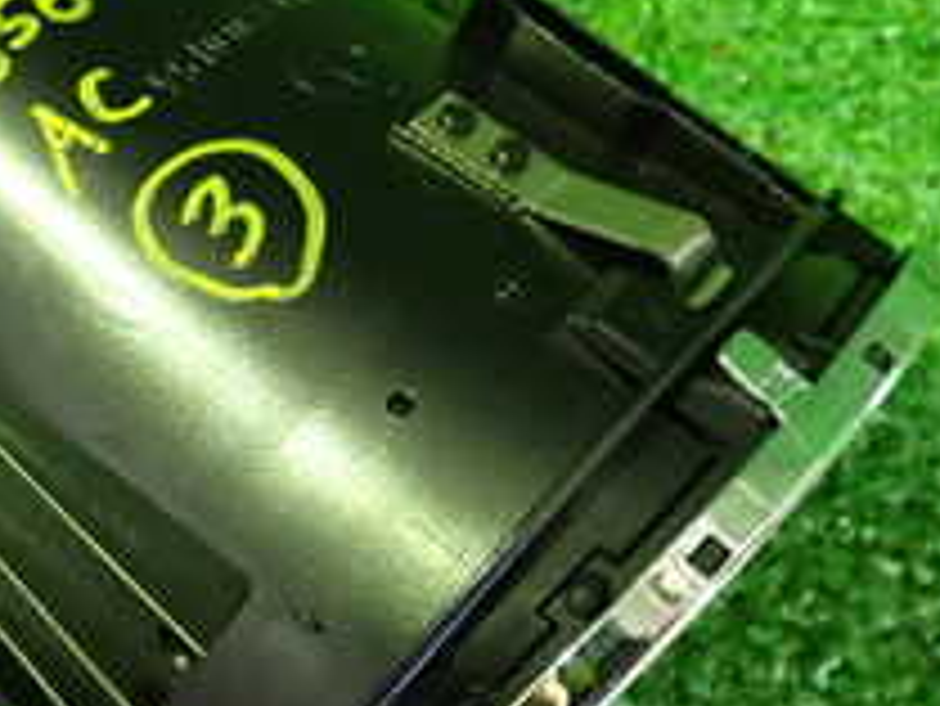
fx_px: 2337
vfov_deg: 17.1
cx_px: 117
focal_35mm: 86
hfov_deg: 22.3
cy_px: 193
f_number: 2.3
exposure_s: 1/25
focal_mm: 5.4
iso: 800
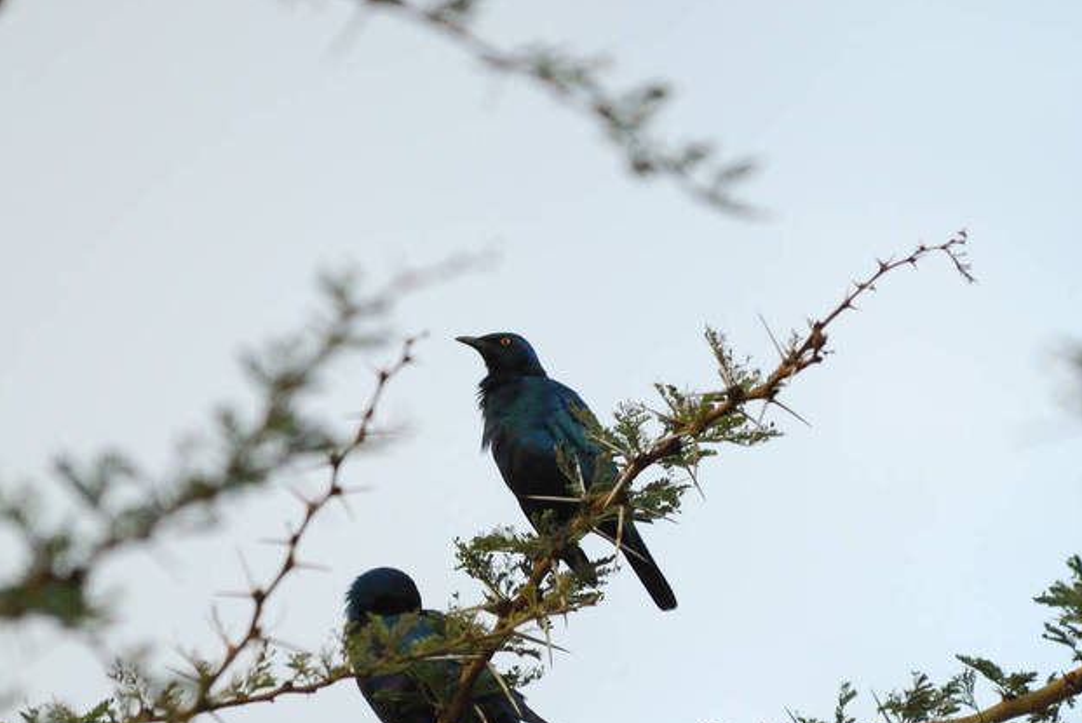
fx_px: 20331
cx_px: 497
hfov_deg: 3.0
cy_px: 373
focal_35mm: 676
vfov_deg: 2.0
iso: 1600
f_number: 5.6
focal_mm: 400
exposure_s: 1/400
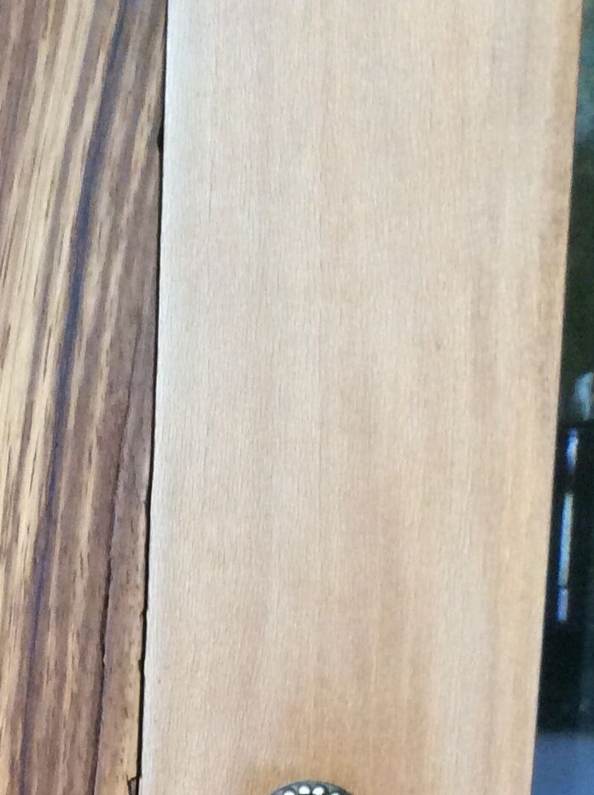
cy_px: 1045
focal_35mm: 89
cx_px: -166
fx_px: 2042
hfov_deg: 15.8
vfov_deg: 20.1
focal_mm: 3.3
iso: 125
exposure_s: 1/25
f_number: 2.4
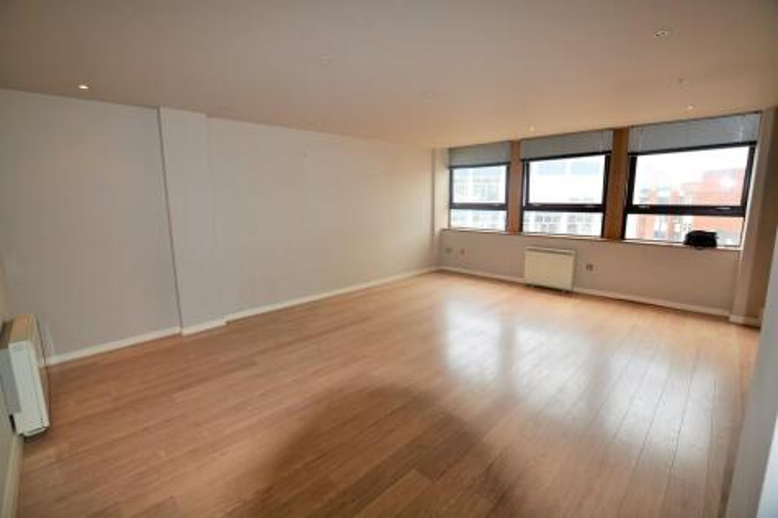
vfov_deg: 77.3
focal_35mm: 15
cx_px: 389
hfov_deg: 100.4
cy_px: 259
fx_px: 324
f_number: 4
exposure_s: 1/125
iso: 320
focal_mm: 10
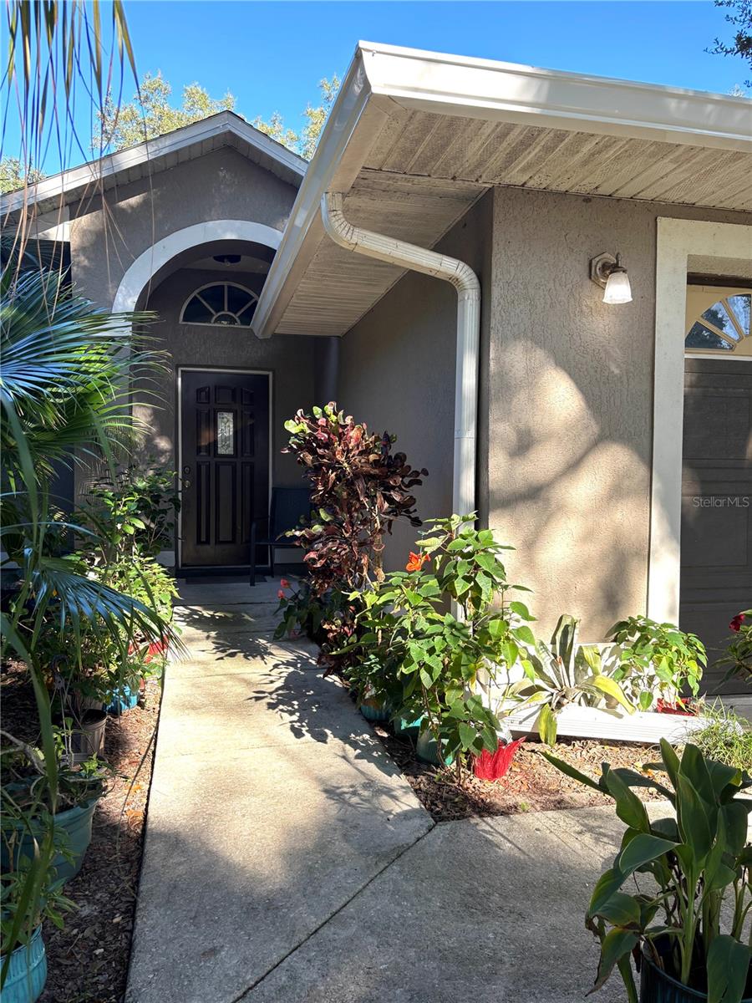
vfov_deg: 67.3
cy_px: 502
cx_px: 376
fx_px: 753
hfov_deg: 53.1
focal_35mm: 26
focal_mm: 5.96
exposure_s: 1/444
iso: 50
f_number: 1.6
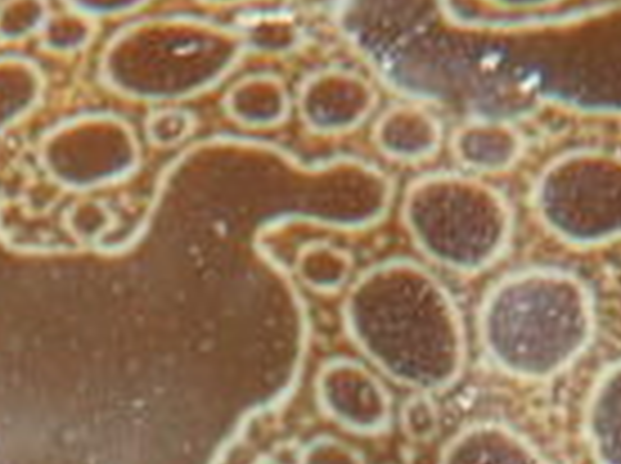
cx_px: 148
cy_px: 1000
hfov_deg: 8.9
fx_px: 3994
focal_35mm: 223
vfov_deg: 6.4
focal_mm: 5.5
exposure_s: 1/30
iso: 160
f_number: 6.3
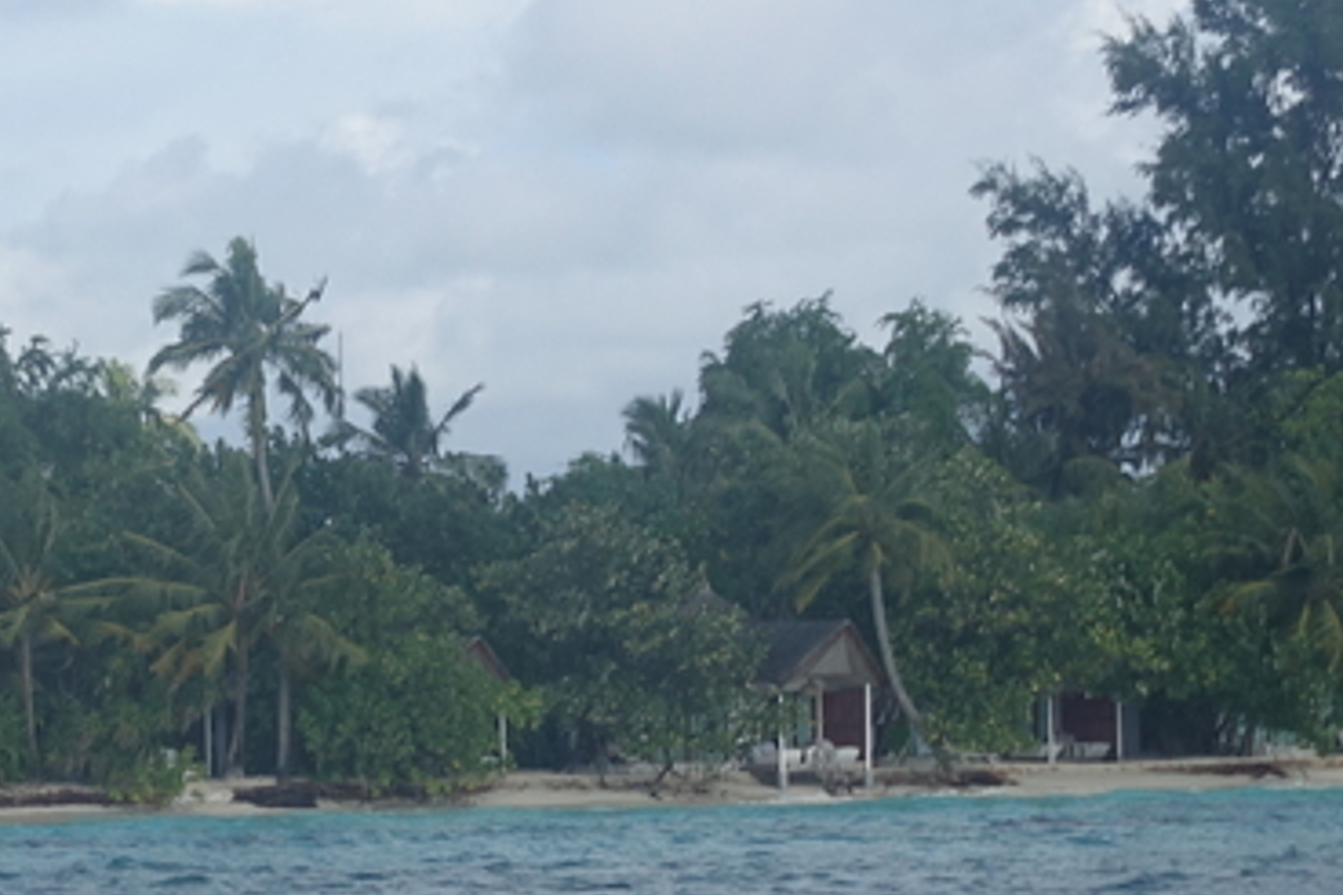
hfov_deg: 10.2
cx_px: -859
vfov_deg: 7.1
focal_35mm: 194
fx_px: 7237
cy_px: 879
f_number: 4
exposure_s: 1/160
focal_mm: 20.43
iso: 125
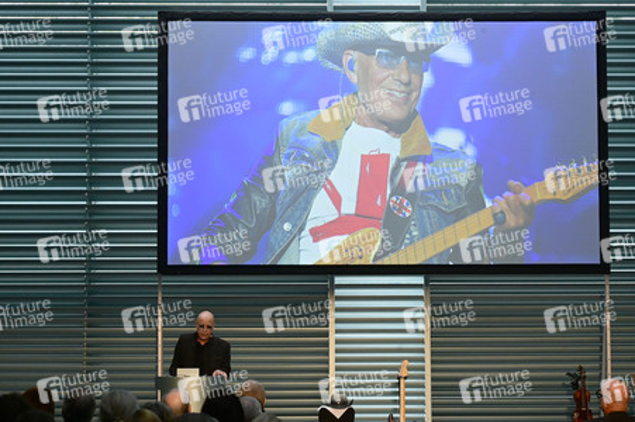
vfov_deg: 19.4
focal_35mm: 70
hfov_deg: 28.9
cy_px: 211
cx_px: 318
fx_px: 1234
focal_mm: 70
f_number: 10
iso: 4000
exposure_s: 1/250
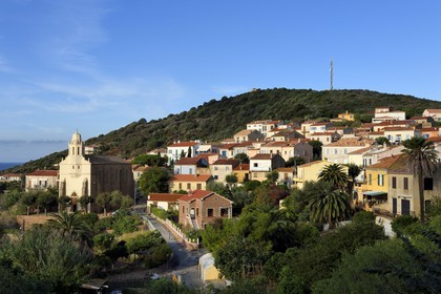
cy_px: 147
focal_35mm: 48
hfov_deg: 41.1
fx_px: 588
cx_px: 220
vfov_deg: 28.1
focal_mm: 48
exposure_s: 1/160
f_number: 16
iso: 200
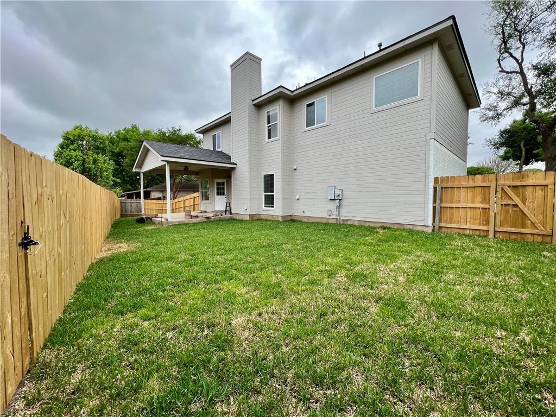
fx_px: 209
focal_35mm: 13
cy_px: 208
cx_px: 278
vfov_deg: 89.9
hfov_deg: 106.2
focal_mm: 1.57
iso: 32
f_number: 1.8
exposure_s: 1/552
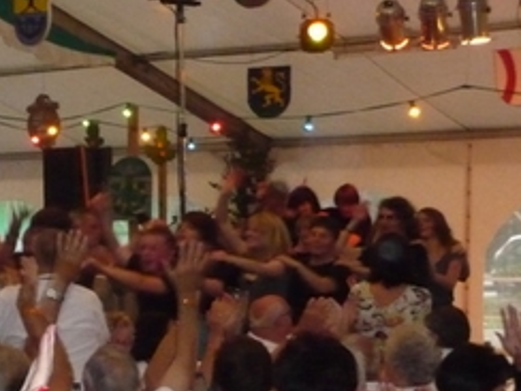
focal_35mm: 118
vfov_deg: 12.5
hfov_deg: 16.0
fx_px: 1776
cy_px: 256
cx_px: -115
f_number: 4.2
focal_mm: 8
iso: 800
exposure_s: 1/30
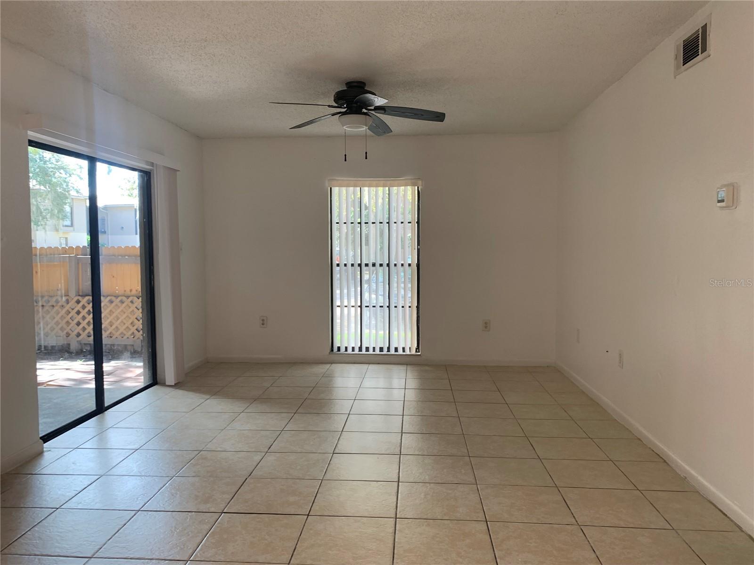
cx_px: 377
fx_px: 566
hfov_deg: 67.3
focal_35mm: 26
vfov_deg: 53.1
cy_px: 282
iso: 50
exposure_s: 1/60
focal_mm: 4.25
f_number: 1.8
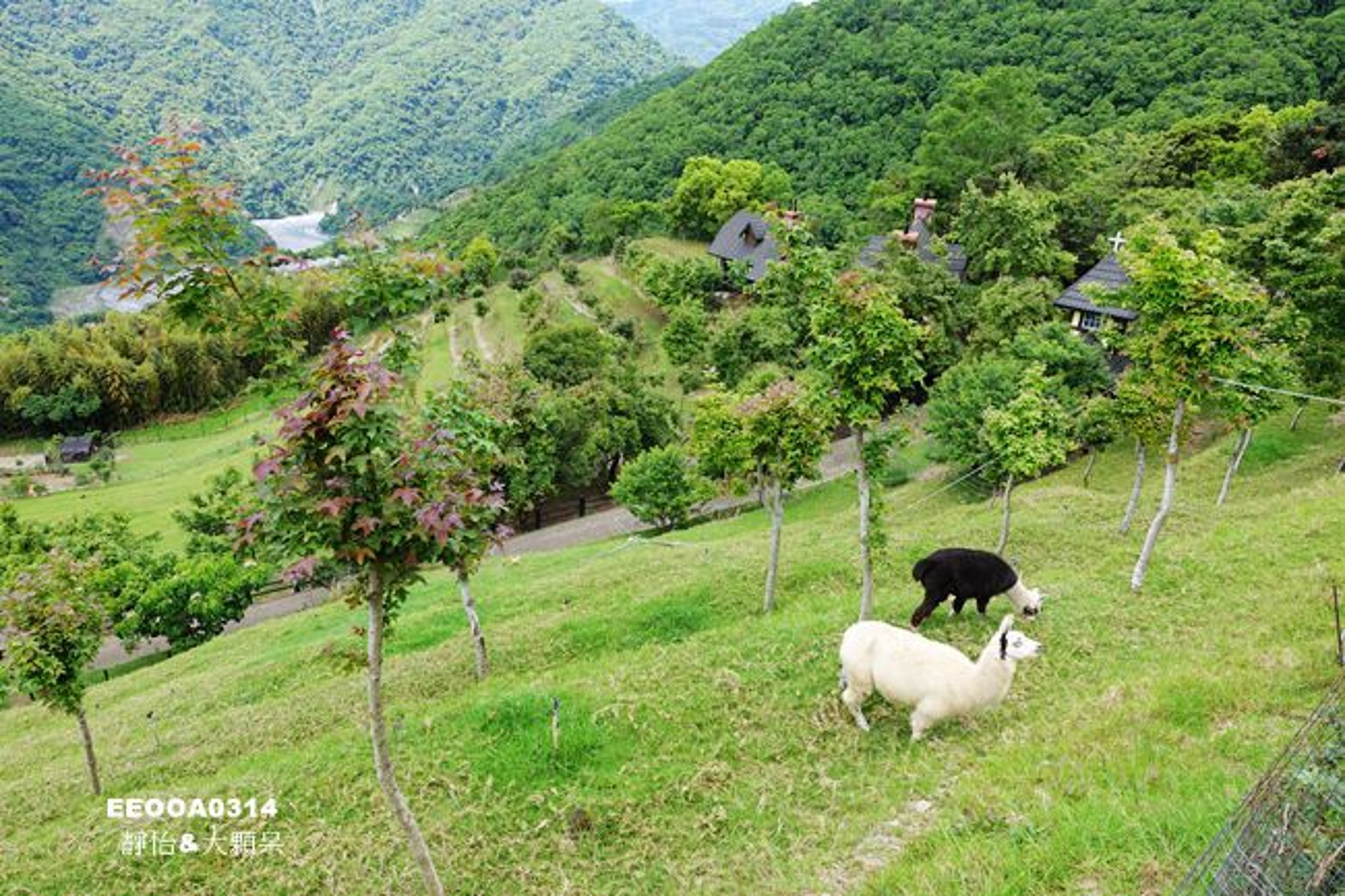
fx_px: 896
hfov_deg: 73.8
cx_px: 672
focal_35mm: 24
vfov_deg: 53.1
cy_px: 448
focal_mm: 8.8
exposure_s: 1/125
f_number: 5.6
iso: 125
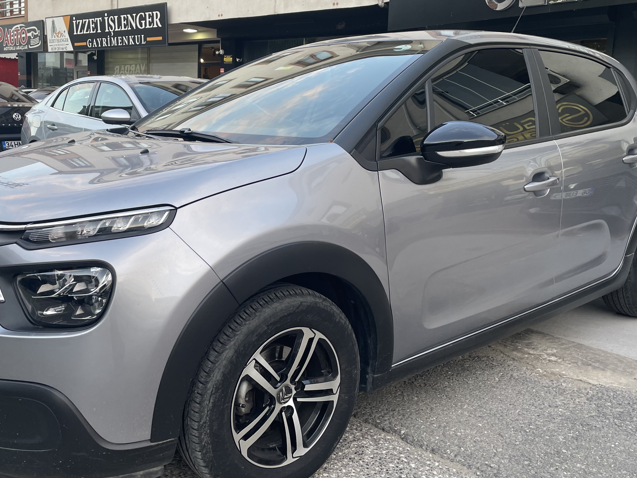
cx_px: 298
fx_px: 644
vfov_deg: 40.6
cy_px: 208
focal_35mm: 35
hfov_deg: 52.6
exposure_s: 1/121
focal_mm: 4.2
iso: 50
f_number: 1.6
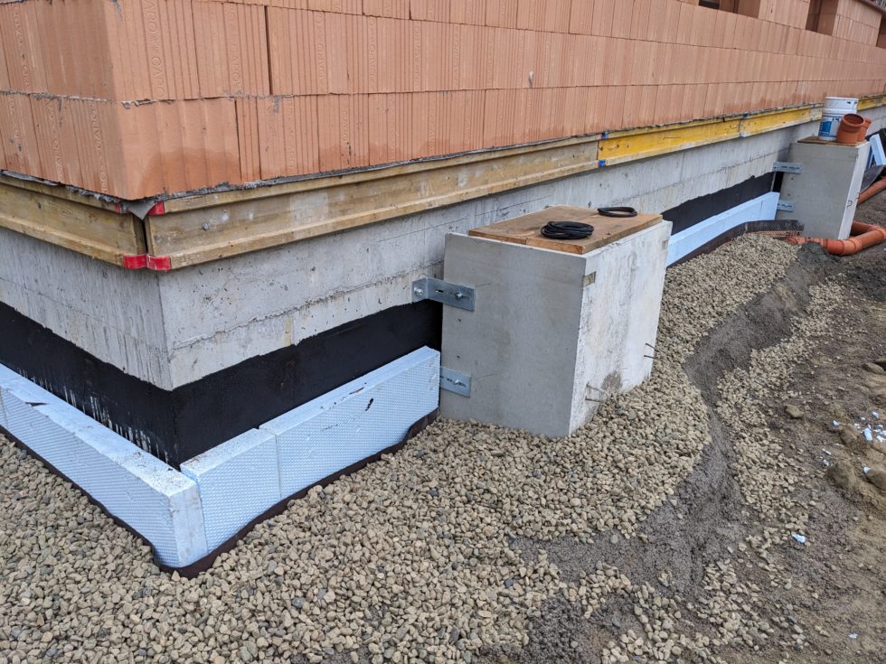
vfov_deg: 51.4
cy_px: 332
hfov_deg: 65.3
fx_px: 691
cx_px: 443
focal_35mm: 27
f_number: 1.73
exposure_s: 1/93.2
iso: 59
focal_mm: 4.38
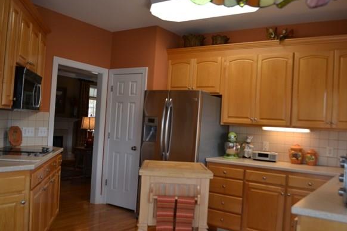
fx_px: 318
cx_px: 186
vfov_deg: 40.0
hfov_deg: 57.2
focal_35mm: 33
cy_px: 121
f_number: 5
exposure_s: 1/80
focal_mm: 20
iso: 400
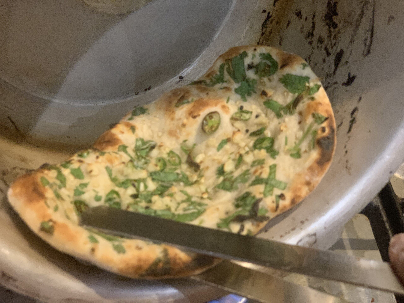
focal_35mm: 52
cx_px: 202
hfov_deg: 36.8
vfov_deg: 28.0
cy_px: 152
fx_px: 607
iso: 400
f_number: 2.4
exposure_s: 1/50
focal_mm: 6
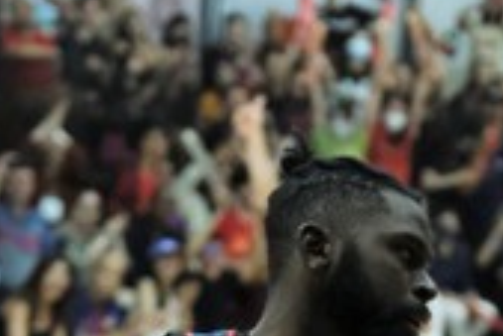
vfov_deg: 4.4
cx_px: 235
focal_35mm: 310
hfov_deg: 6.6
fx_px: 4335
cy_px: 605
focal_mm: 50
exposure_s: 1/800
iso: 4000
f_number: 2.8
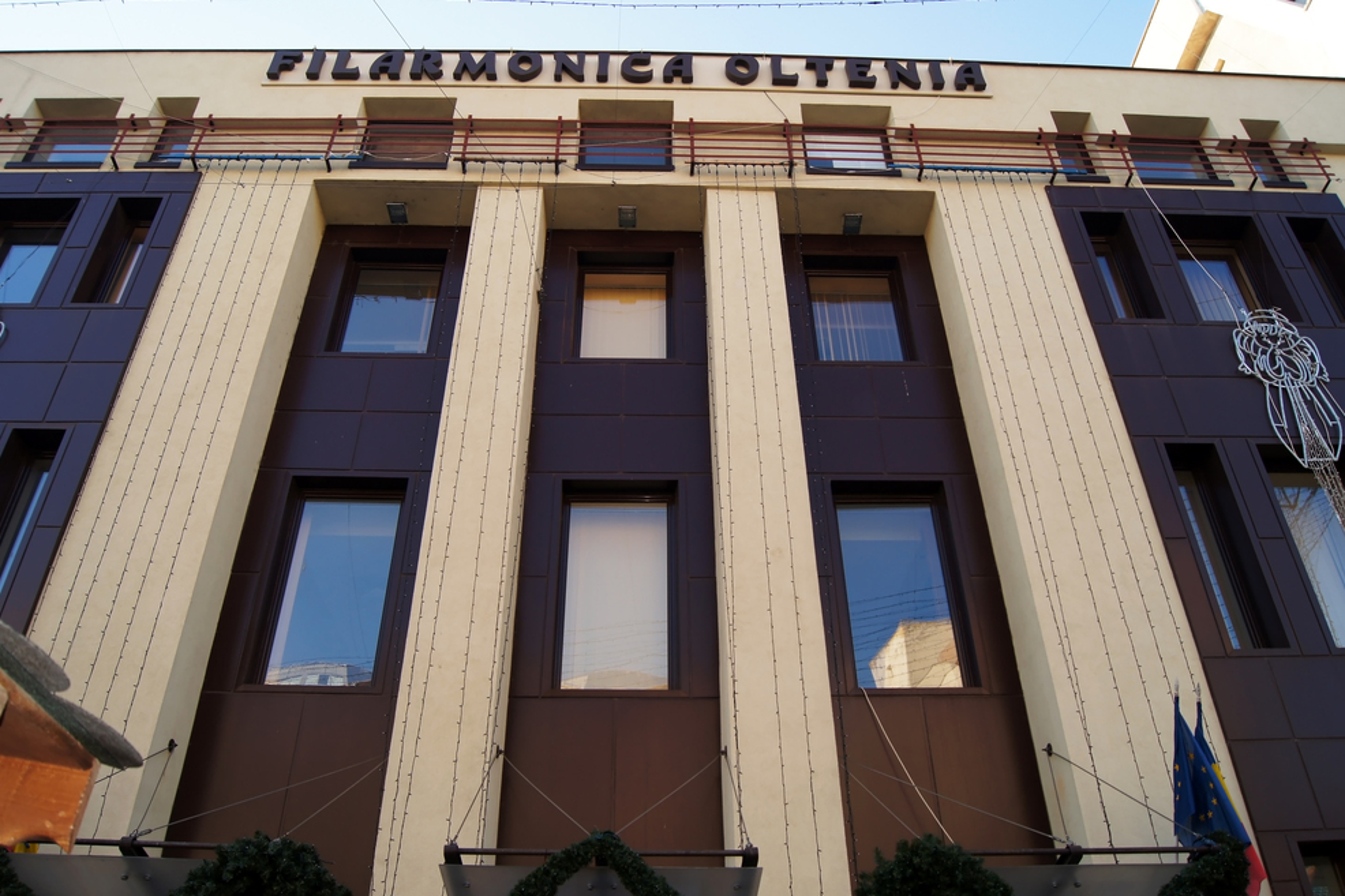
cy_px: 449
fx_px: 1046
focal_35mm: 28
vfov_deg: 46.4
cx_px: 692
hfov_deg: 65.5
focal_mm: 18
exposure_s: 1/160
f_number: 5.6
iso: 100
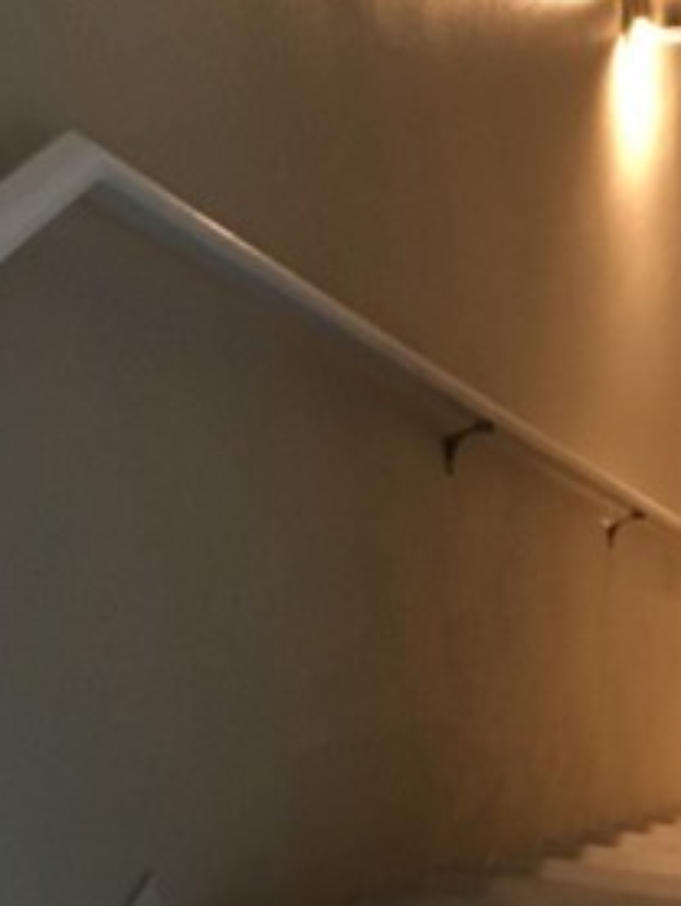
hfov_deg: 21.3
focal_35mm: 67
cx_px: 668
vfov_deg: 27.9
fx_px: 1756
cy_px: 821
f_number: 2.2
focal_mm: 4.15
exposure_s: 1/30
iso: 200
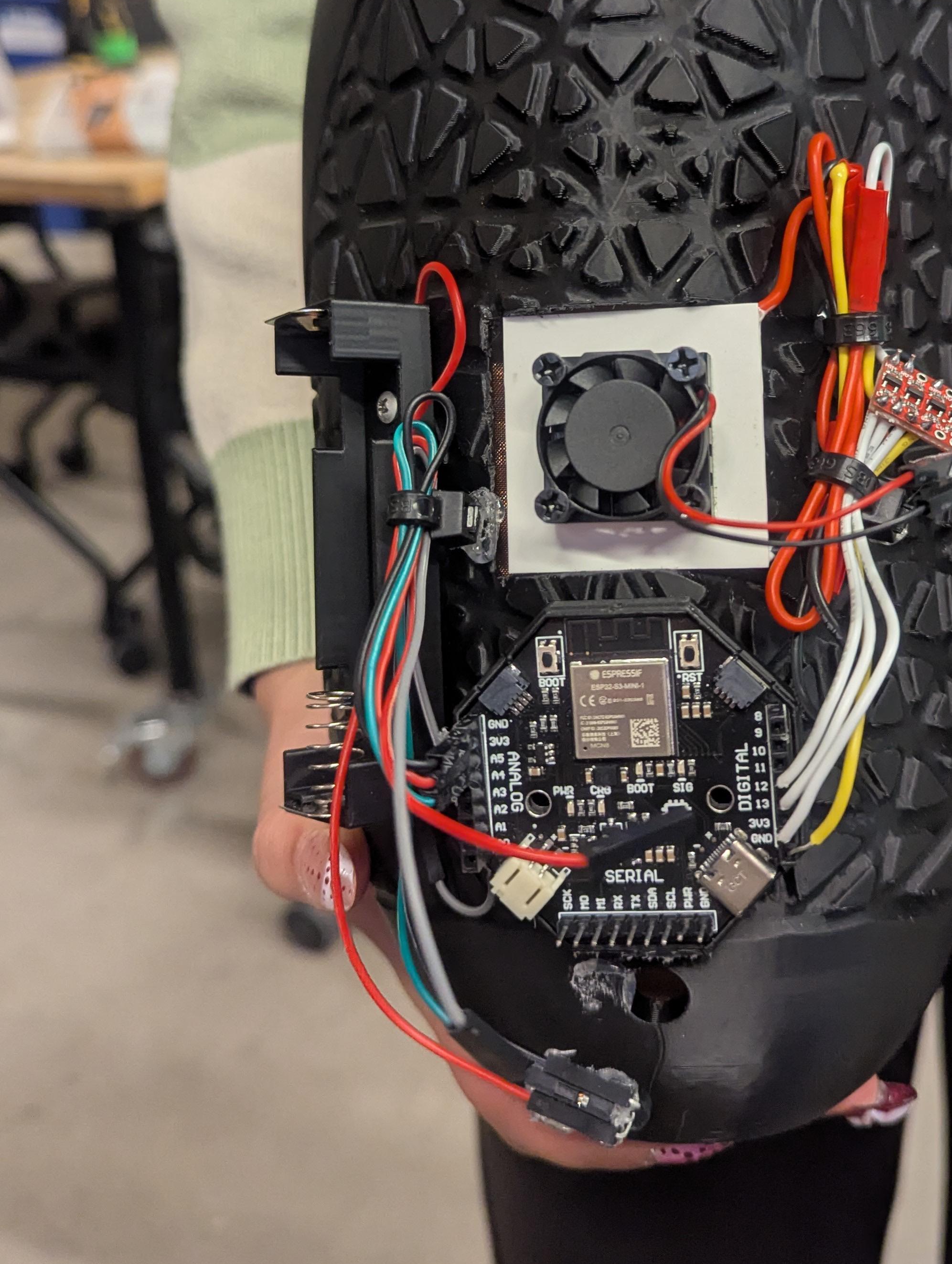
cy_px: 388
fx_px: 1353
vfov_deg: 48.9
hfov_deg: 38.6
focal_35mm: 37
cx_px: 581
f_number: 1.85
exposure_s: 1/120
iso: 1000
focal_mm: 6.81
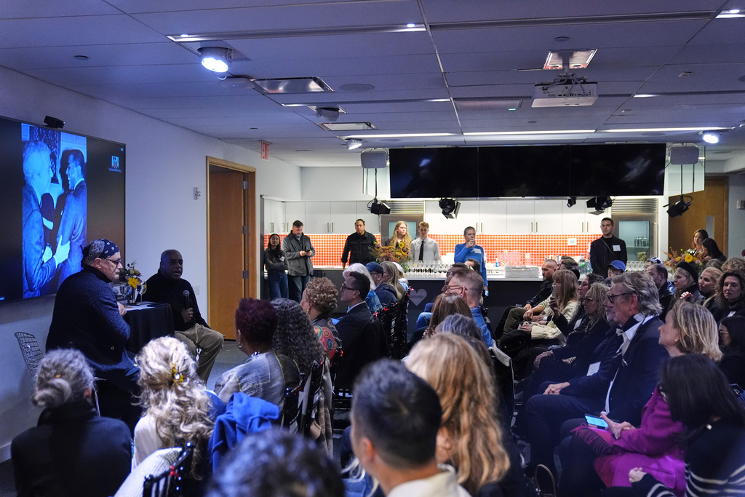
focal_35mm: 36
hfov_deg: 53.1
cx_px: 372
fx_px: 745
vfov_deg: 36.9
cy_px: 248
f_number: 2.8
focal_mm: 36
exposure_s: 1/250
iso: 4000
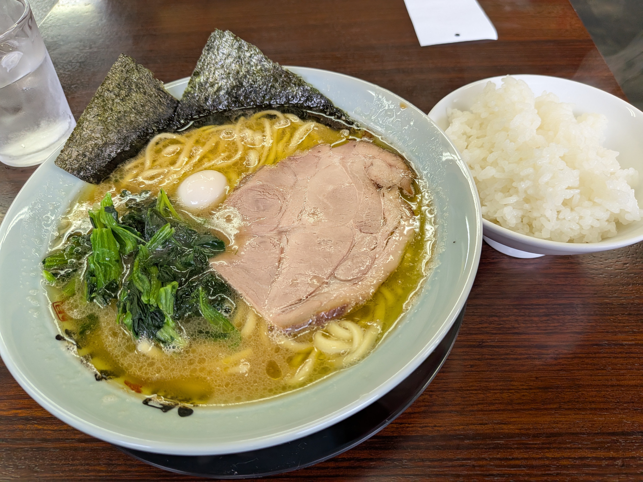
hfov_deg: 71.6
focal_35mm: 24
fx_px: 446
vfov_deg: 56.8
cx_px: 322
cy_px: 241
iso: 172
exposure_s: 1/120
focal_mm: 4.53
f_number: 1.7
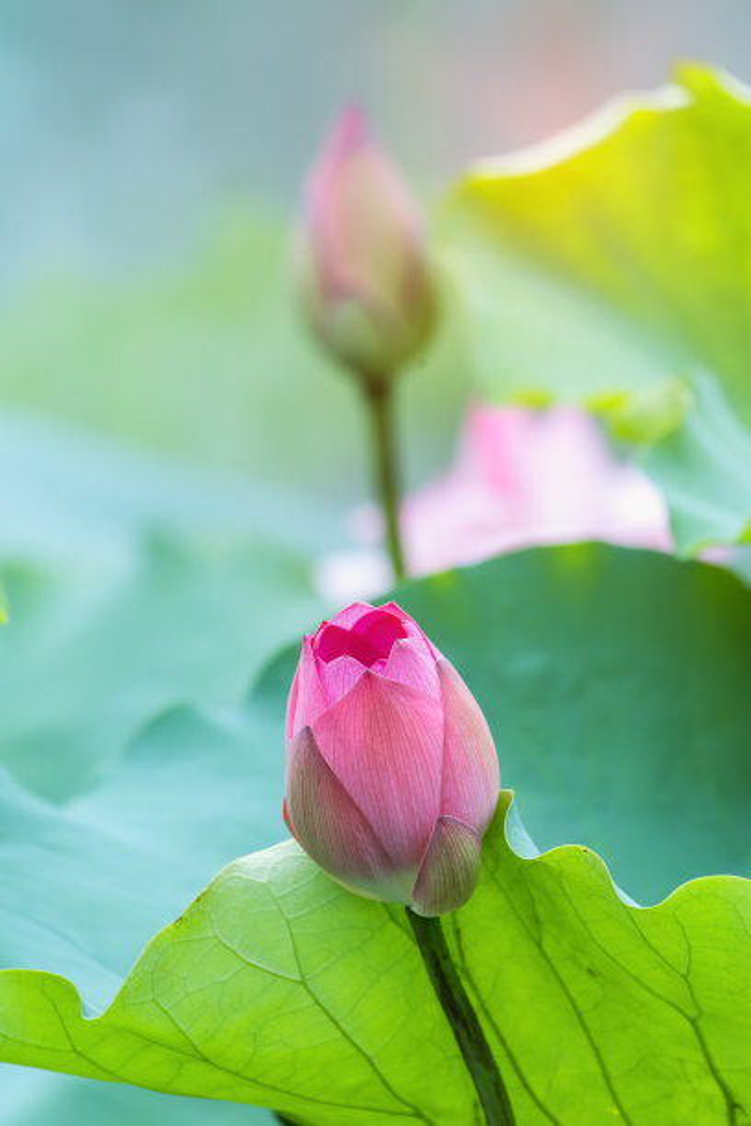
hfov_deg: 2.3
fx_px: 18774
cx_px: 376
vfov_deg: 3.4
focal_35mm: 600
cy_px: 563
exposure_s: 1/1000
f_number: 7.1
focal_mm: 600
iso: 720
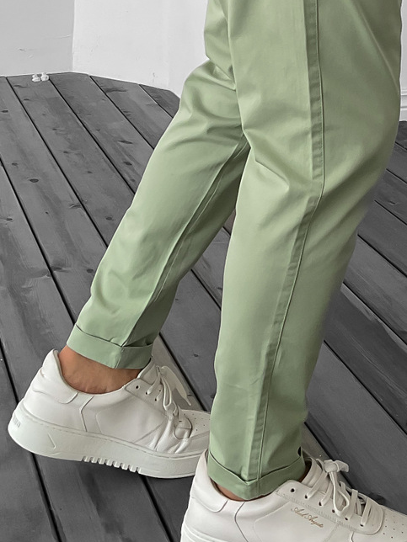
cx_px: 263
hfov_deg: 20.4
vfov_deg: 26.1
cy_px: 46
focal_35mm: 72
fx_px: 1129
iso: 32
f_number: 1.8
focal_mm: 3
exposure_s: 1/120
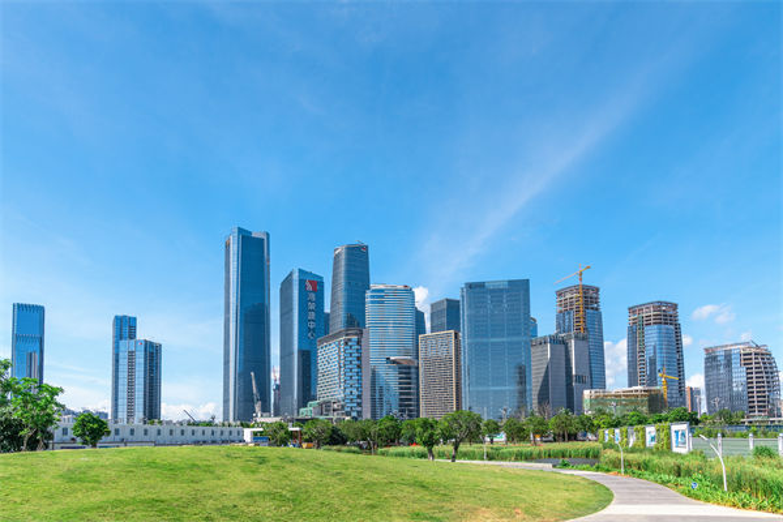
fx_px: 522
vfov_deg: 53.1
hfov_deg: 73.7
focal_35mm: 24
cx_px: 392
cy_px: 261
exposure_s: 1/800
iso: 250
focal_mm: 24
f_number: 6.3
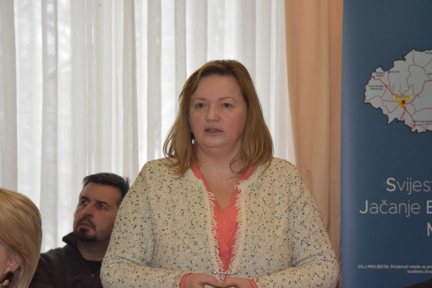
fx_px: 1440
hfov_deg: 17.1
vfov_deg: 11.4
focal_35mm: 120
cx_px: 216
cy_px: 144
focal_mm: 120
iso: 6400
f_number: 11
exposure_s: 1/200
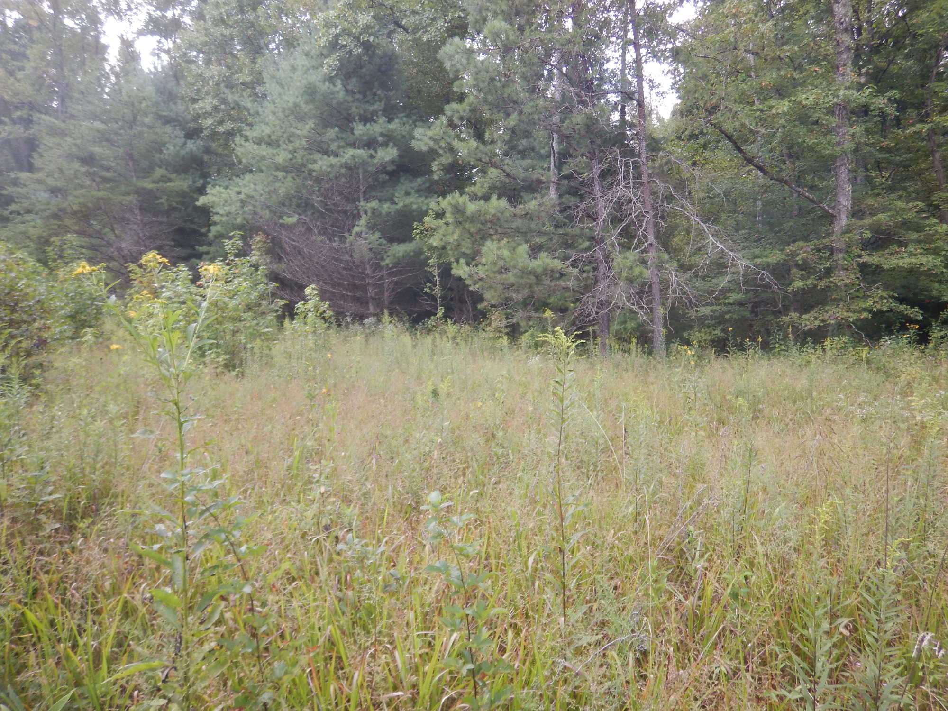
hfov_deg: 71.6
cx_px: 474
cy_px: 356
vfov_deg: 56.8
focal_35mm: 24
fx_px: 657
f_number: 2.8
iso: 125
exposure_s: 1/125
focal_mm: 4.3
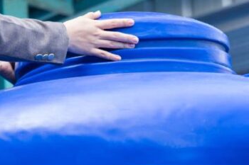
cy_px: 43
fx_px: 1417
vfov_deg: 6.7
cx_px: 33
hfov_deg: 10.0
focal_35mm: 205
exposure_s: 1/400
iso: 250
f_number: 2.8
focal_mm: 70
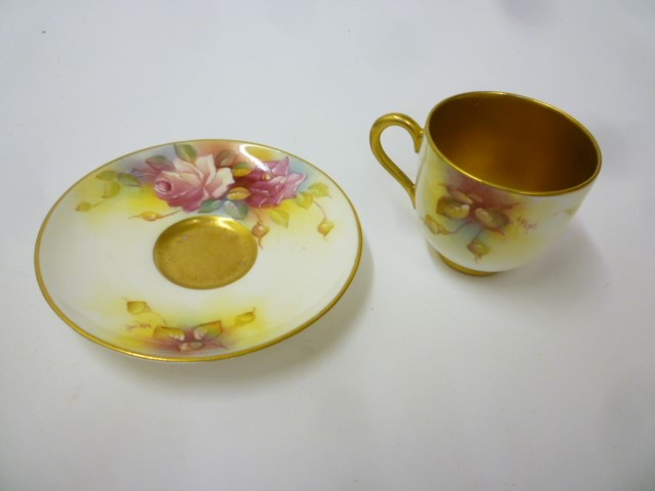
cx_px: 328
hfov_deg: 61.7
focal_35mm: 29
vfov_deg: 48.2
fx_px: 549
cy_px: 246
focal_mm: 5.2
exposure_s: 1/30
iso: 200
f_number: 3.3
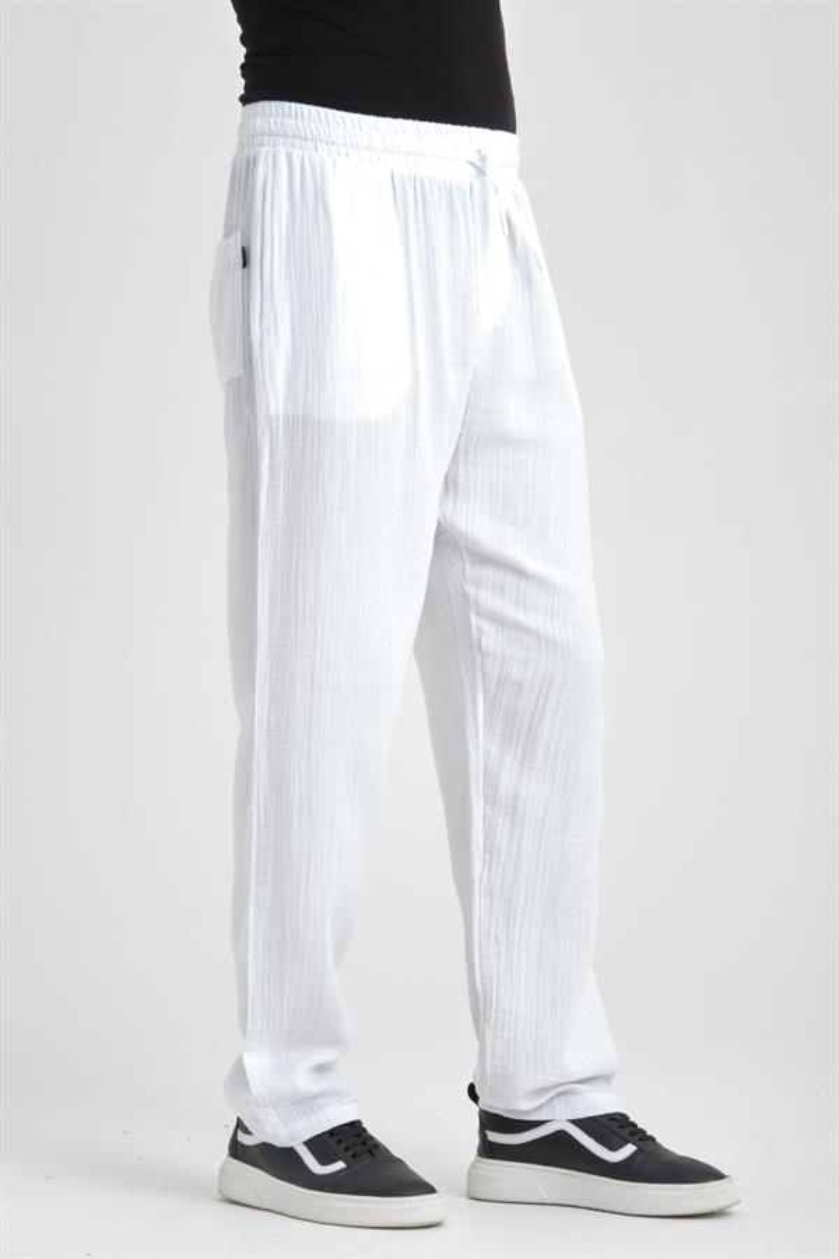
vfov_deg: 23.1
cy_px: 630
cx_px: 420
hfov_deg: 15.5
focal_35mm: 88
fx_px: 3076
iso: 125
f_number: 11
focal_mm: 58.6
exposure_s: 1/125
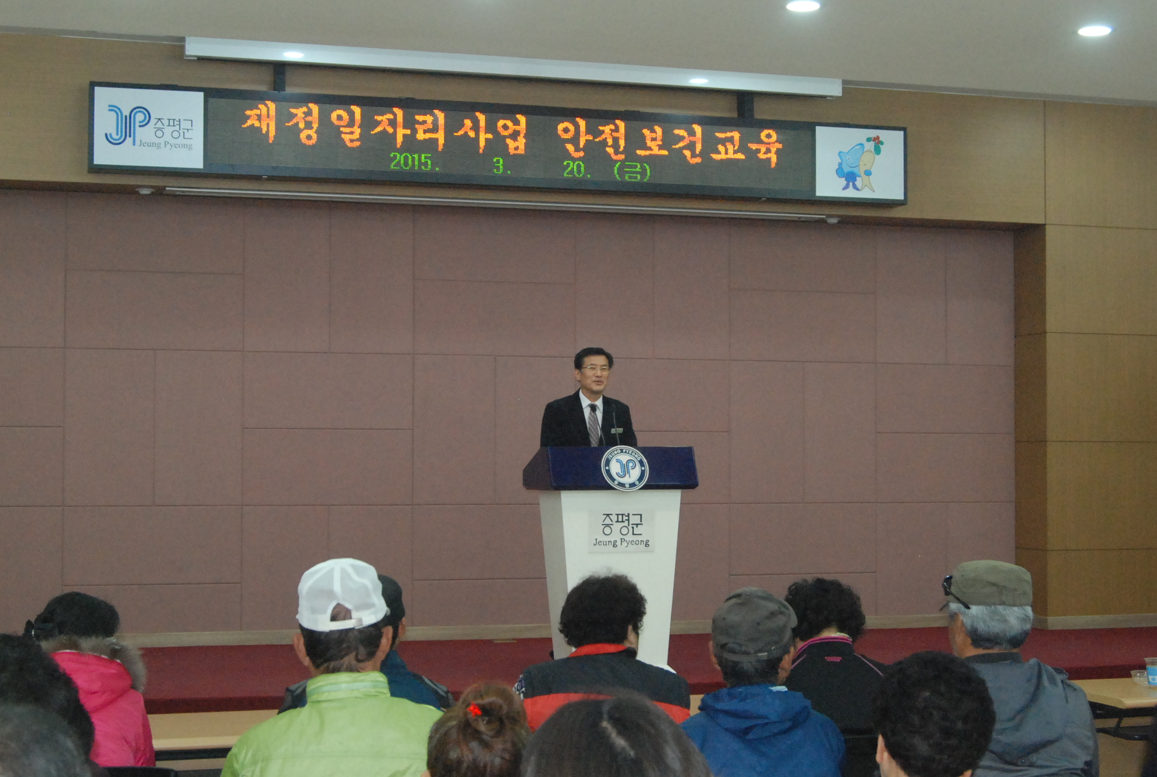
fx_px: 1932
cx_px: 600
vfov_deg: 22.7
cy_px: 393
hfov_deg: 33.3
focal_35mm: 60
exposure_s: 1/60
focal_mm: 30
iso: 1600
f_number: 5.6
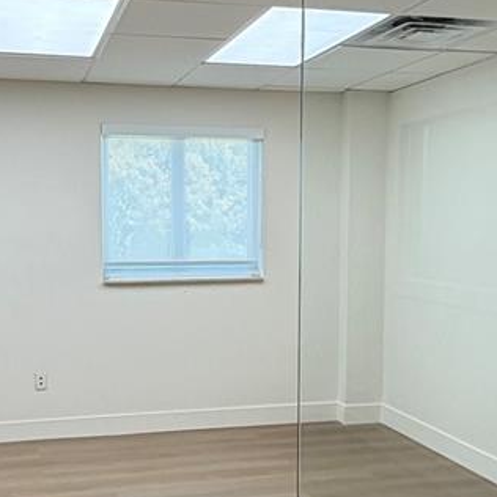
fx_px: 763
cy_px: 307
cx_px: 200
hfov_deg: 35.9
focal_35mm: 47
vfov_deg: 35.9
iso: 100
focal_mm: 2.22
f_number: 2.2
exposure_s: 1/120
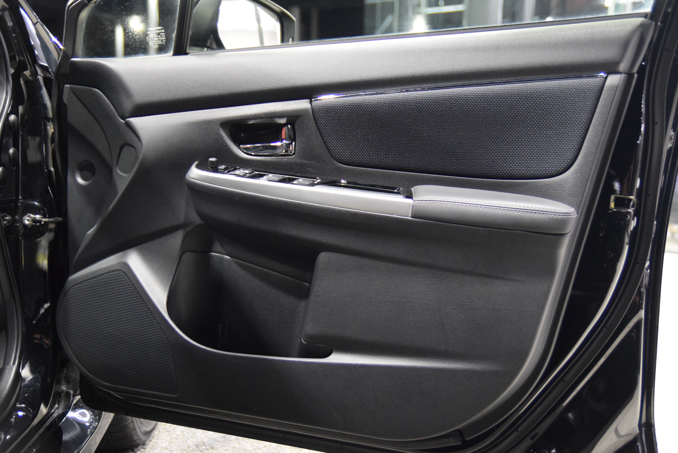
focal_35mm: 44
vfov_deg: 30.9
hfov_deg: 44.9
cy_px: 226
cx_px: 339
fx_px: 820
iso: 3200
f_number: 2.8
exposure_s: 1/125
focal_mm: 29
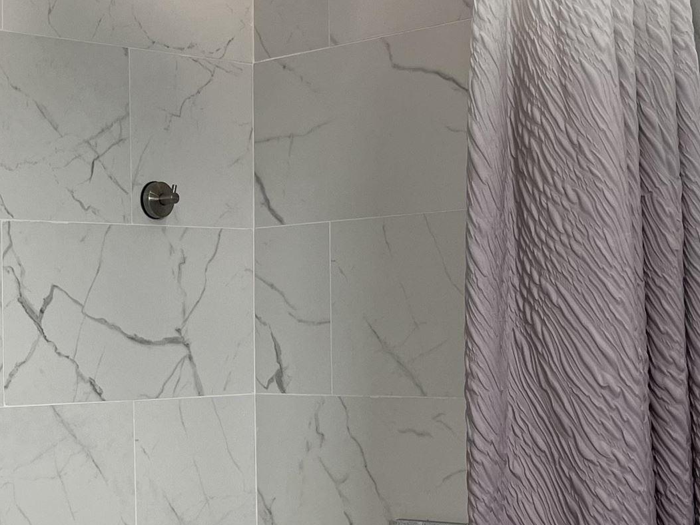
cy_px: 330
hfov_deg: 24.1
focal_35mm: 76
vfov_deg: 19.3
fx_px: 1537
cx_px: -54
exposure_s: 1/120
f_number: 1.6
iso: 50
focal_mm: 5.1
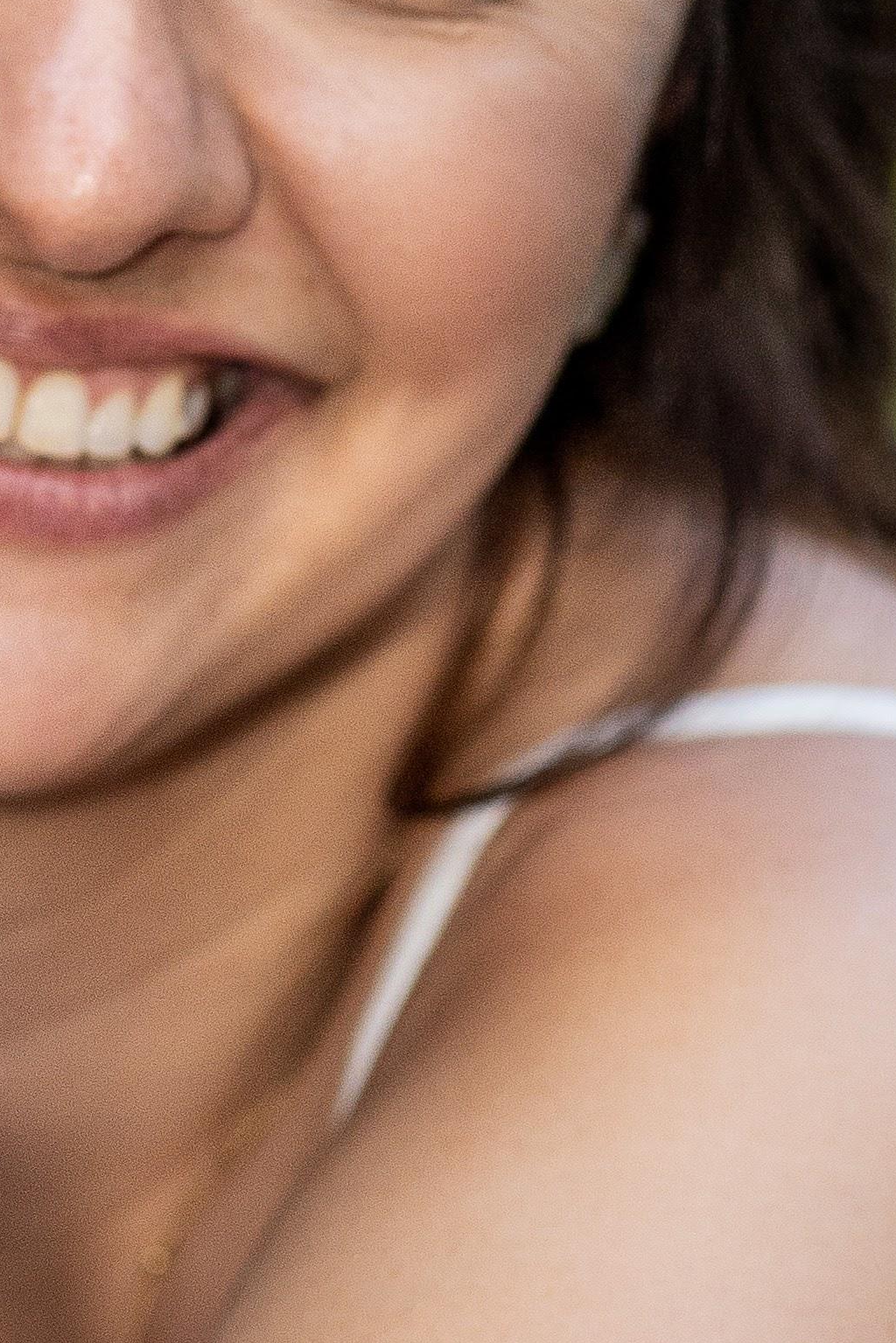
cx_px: -465
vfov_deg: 5.3
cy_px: 1085
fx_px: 14478
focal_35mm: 388
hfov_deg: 3.5
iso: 500
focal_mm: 85
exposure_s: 1/160
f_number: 3.2
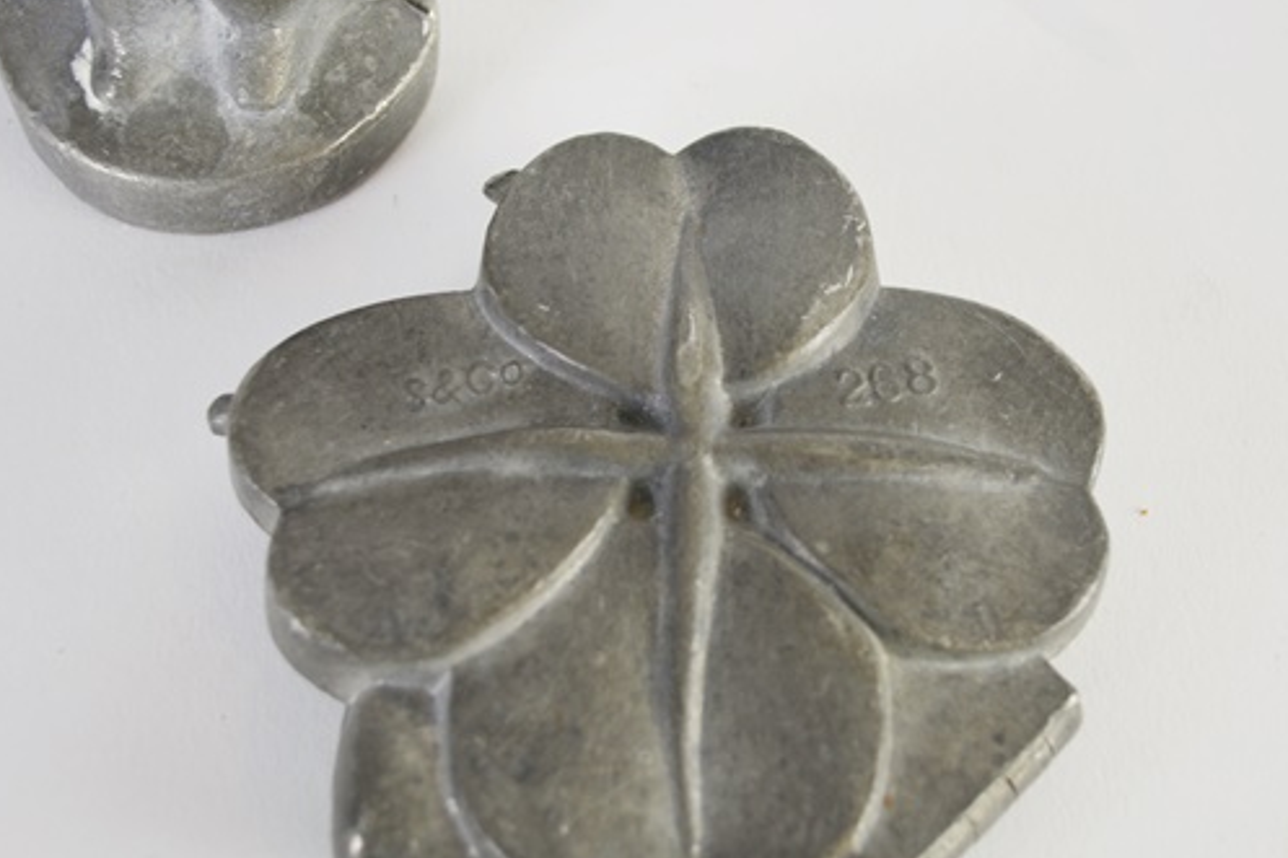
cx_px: 702
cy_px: 464
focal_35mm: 58
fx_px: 2074
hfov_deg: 34.5
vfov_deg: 23.4
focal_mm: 32
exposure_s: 1/100
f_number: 4.8
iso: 400
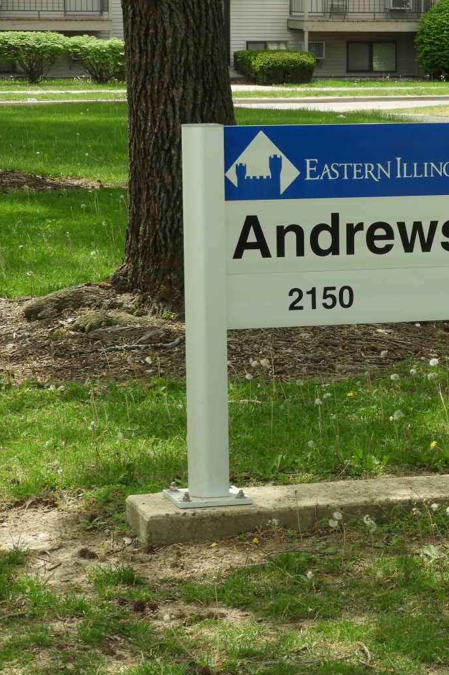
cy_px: 350
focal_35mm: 139
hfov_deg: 9.8
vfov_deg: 14.8
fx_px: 2602
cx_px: 466
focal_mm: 17
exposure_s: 1/400
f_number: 4.8
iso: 100
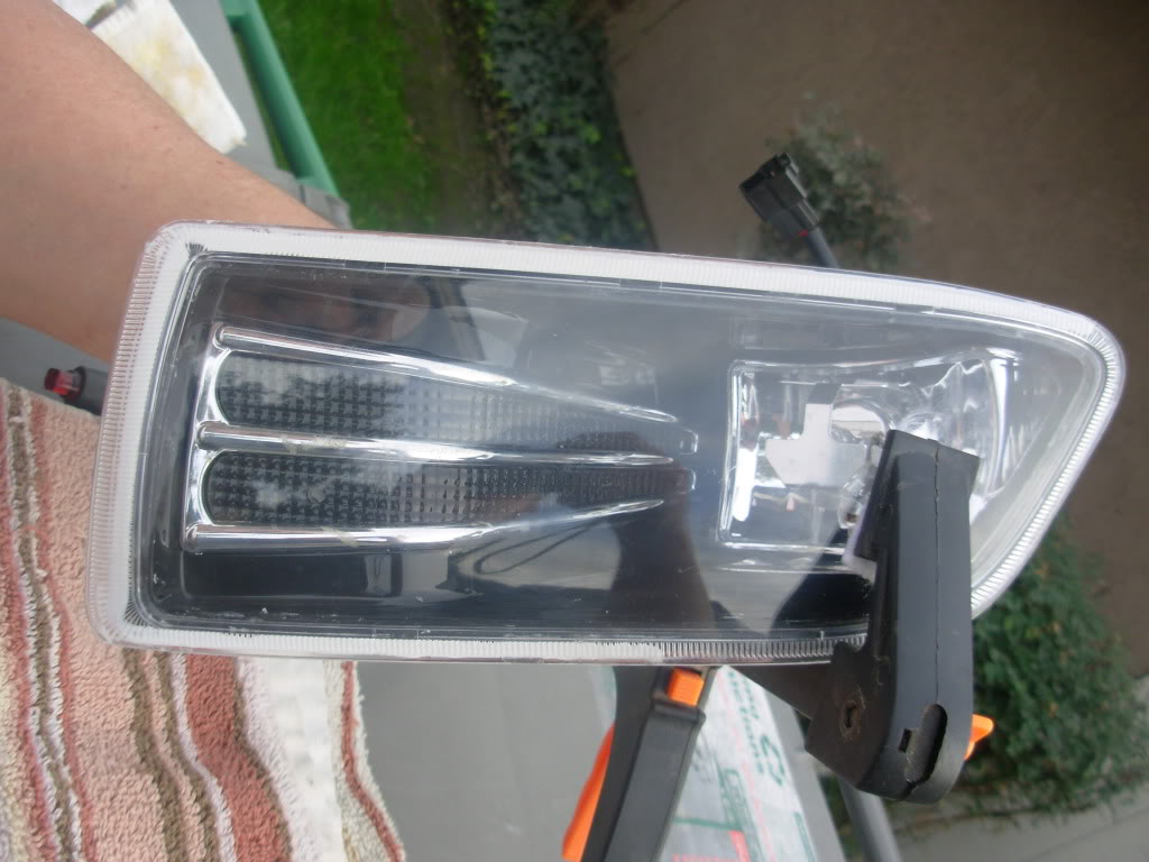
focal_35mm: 38
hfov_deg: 49.0
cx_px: 574
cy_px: 431
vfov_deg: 37.7
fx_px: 1261
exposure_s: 1/176
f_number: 2.9
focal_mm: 6.3
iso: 50
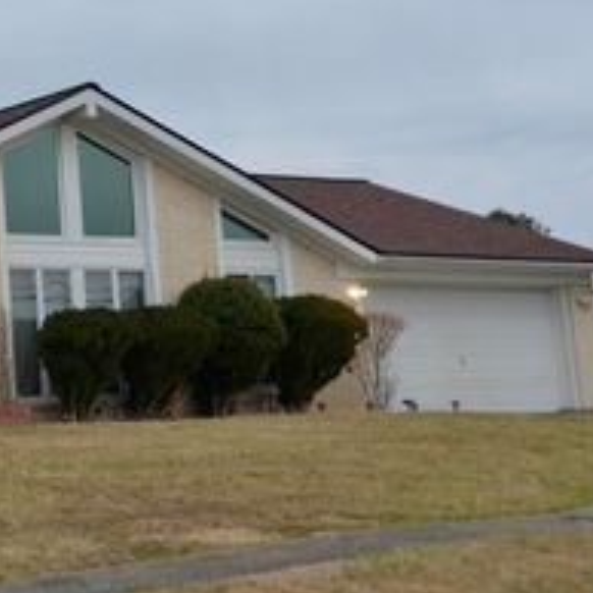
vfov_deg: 18.2
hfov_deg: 17.6
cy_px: 148
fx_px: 1843
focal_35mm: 95
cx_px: -79
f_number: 5.6
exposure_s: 1/125
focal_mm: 29
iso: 400
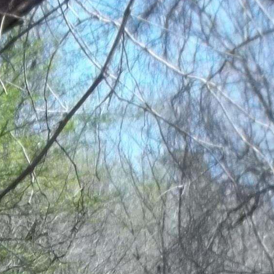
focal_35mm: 148
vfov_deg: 10.9
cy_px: 515
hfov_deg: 11.8
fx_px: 1325
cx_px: 47
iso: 64
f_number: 3.3
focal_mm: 5.9
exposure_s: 1/320
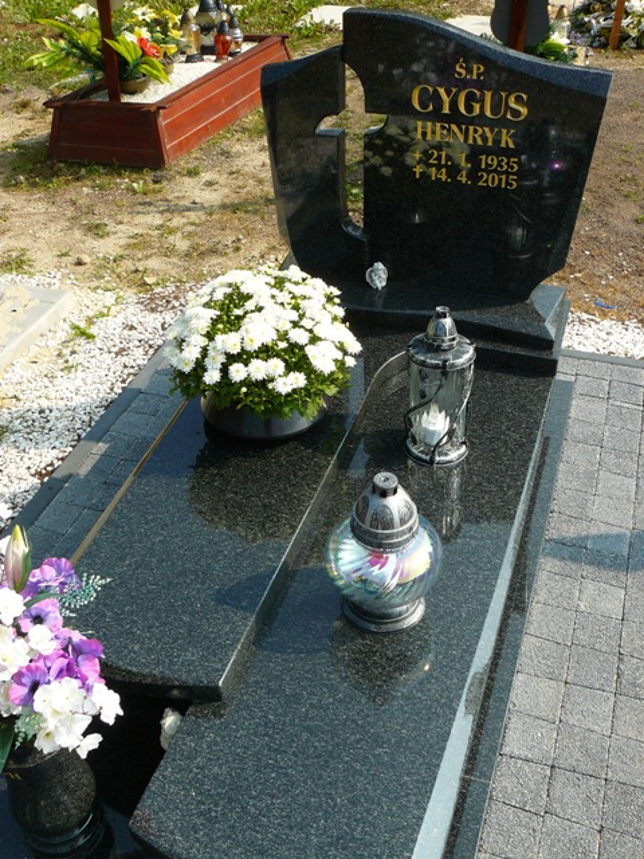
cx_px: 322
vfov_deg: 51.4
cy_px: 430
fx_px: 893
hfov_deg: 39.7
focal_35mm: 36
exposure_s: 1/250
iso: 100
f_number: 5.6
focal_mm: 6
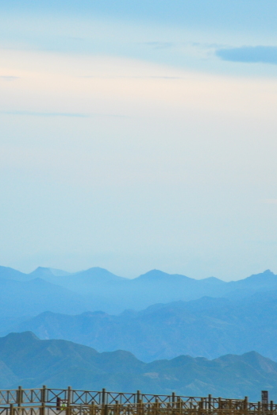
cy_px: 187
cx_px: 142
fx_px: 3552
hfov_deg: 4.5
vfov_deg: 6.7
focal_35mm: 308
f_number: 5.6
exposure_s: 1/45
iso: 500
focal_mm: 105
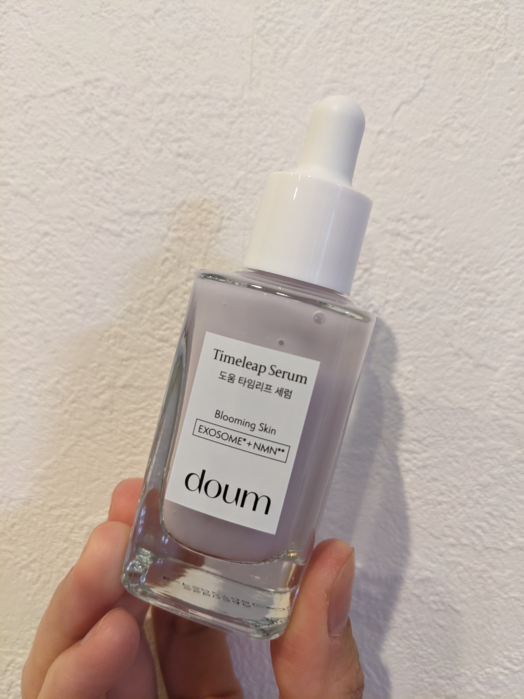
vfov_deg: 65.3
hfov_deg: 51.4
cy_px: 350
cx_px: 262
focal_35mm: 27
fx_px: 545
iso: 224
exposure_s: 1/46.2
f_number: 1.73
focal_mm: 4.38
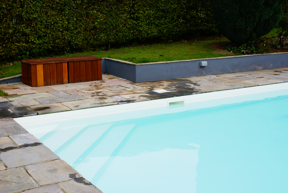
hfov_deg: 37.8
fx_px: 421
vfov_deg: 25.8
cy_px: 96
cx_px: 144
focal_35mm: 52
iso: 100
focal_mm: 35
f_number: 8
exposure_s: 1/160
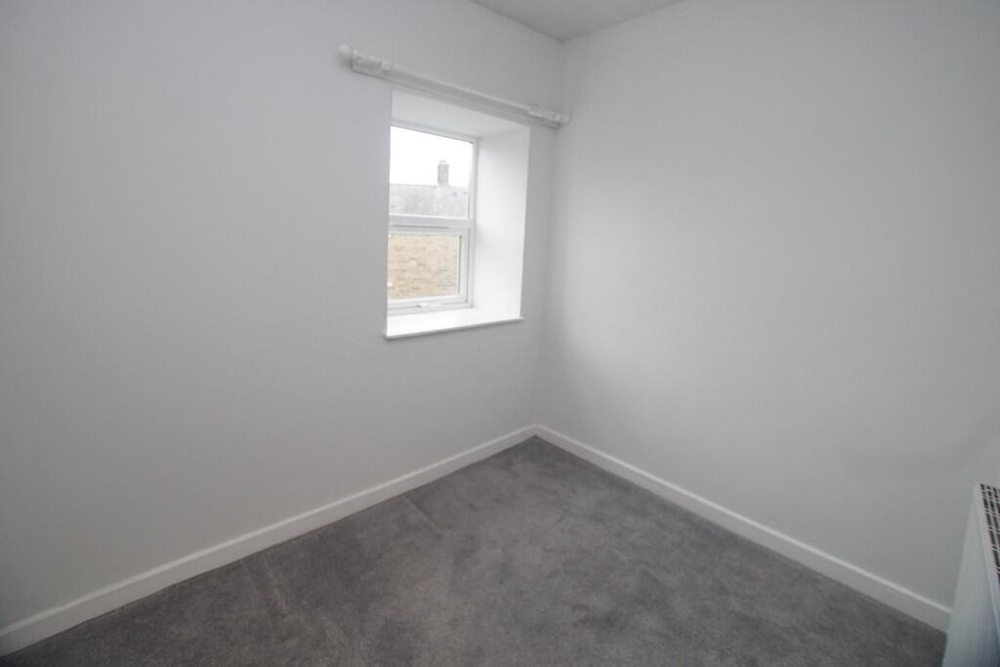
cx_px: 500
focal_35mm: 15
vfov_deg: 77.3
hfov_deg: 100.4
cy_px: 334
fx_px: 417
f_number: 4
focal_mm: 10
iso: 1000
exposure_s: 1/160
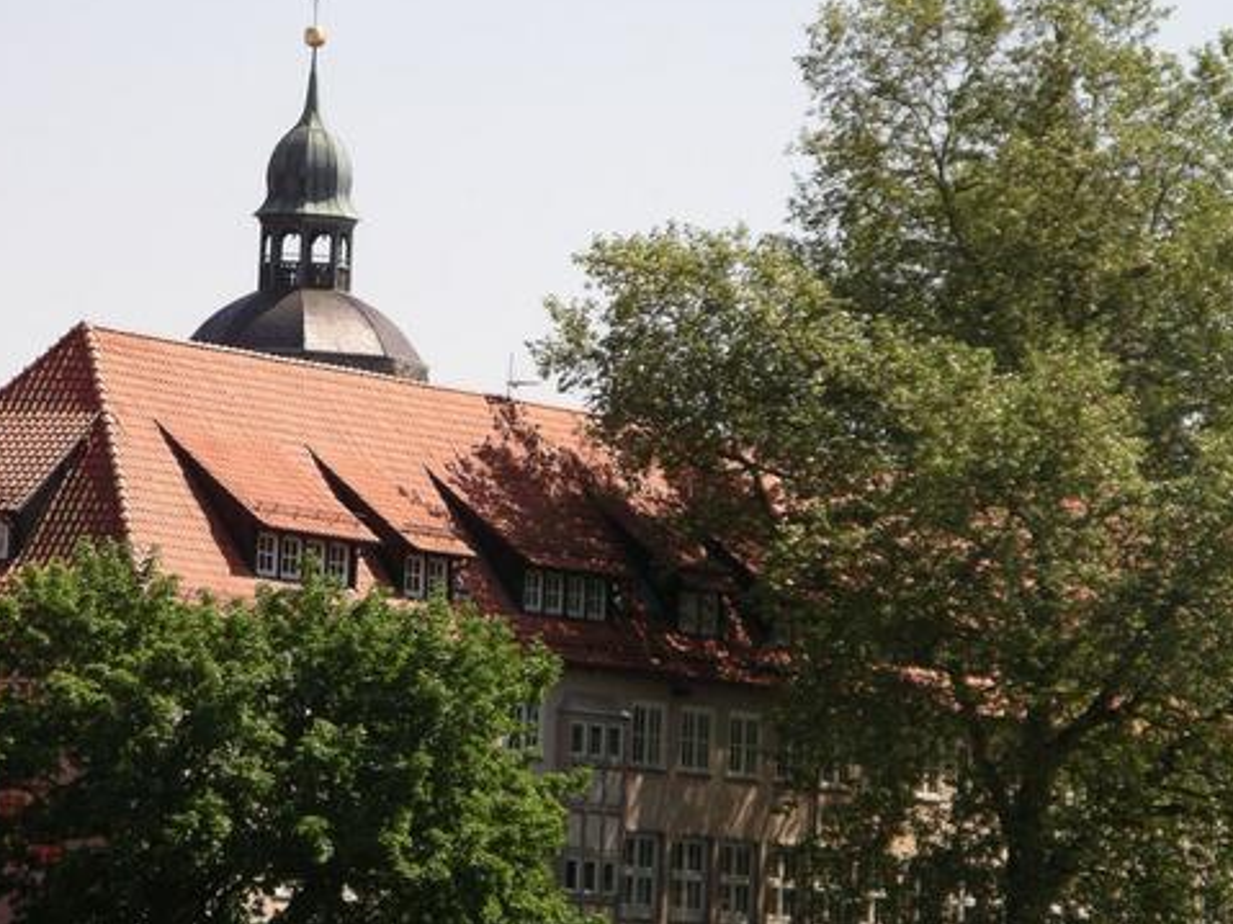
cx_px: 626
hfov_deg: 7.9
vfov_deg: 5.9
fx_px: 8903
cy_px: 353
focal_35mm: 250
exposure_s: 1/500
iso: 64
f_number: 4.6
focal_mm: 39
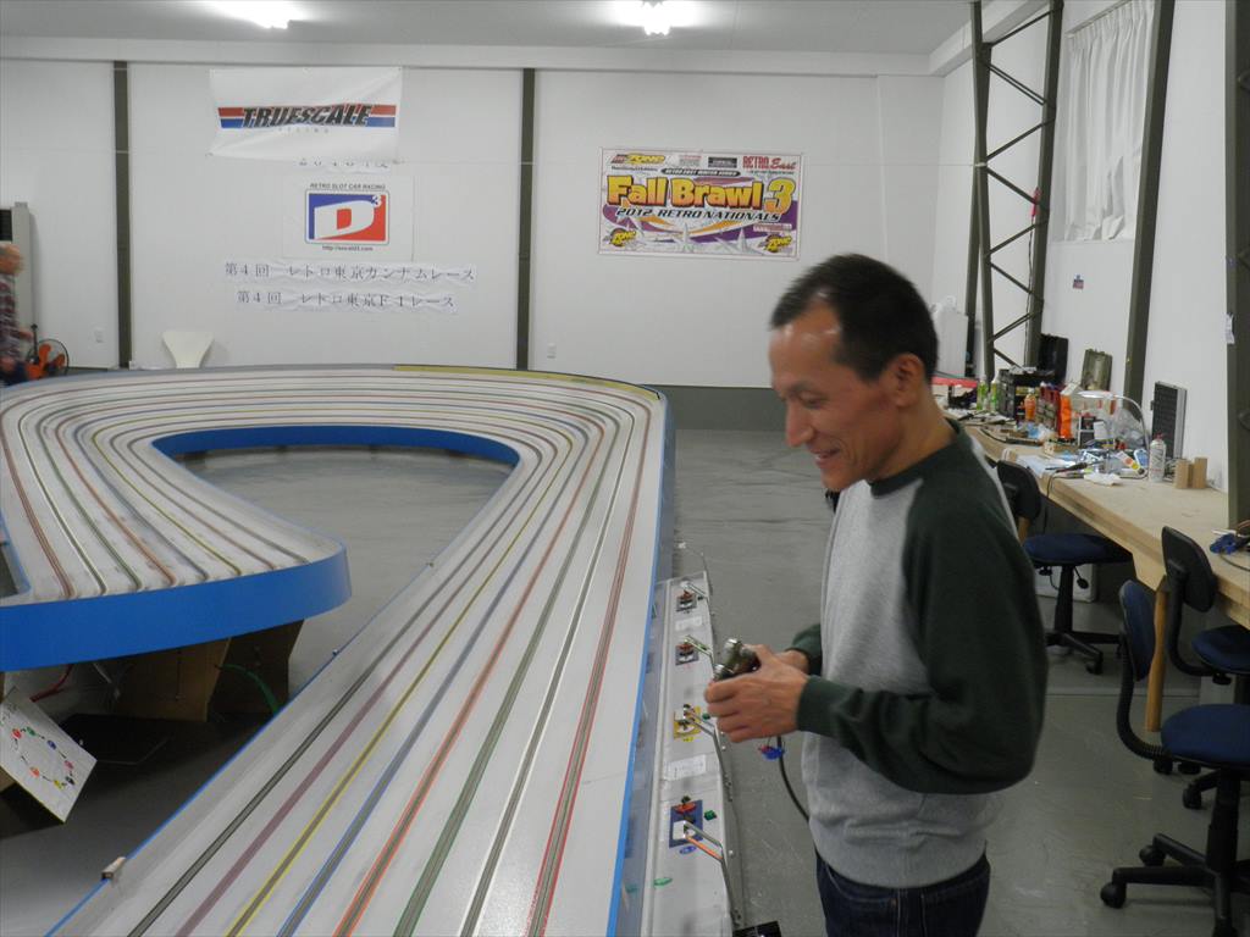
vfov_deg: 35.1
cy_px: 468
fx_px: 1481
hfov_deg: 45.8
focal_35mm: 41
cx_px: 625
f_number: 3.9
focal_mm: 7.3
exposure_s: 1/20
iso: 200
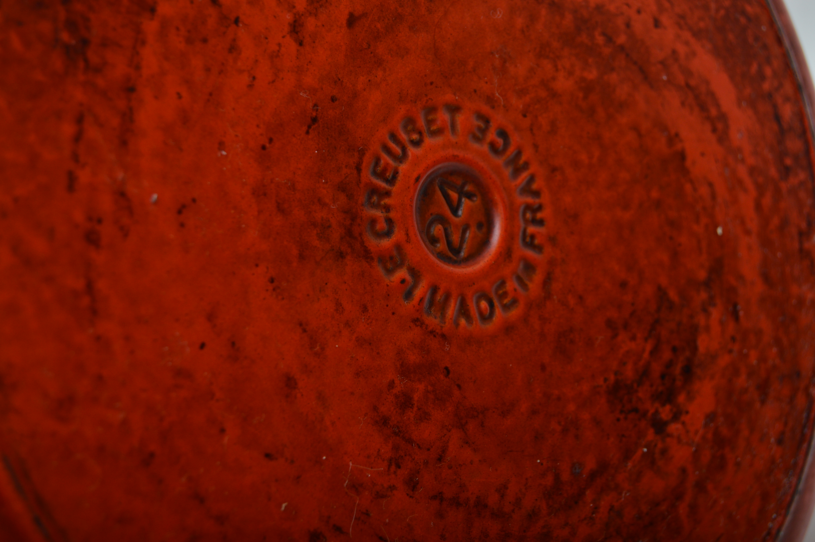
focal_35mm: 82
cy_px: 271
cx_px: 408
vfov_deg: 16.5
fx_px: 1866
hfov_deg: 24.6
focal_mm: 55
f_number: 5.6
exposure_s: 1/200
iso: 200
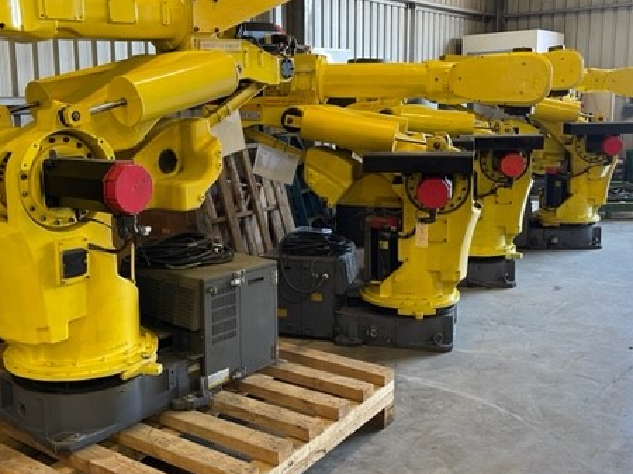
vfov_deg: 38.5
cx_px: 253
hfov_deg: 49.8
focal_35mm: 37
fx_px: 676
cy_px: 201
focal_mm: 5.1
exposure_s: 1/50
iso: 160
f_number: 1.6
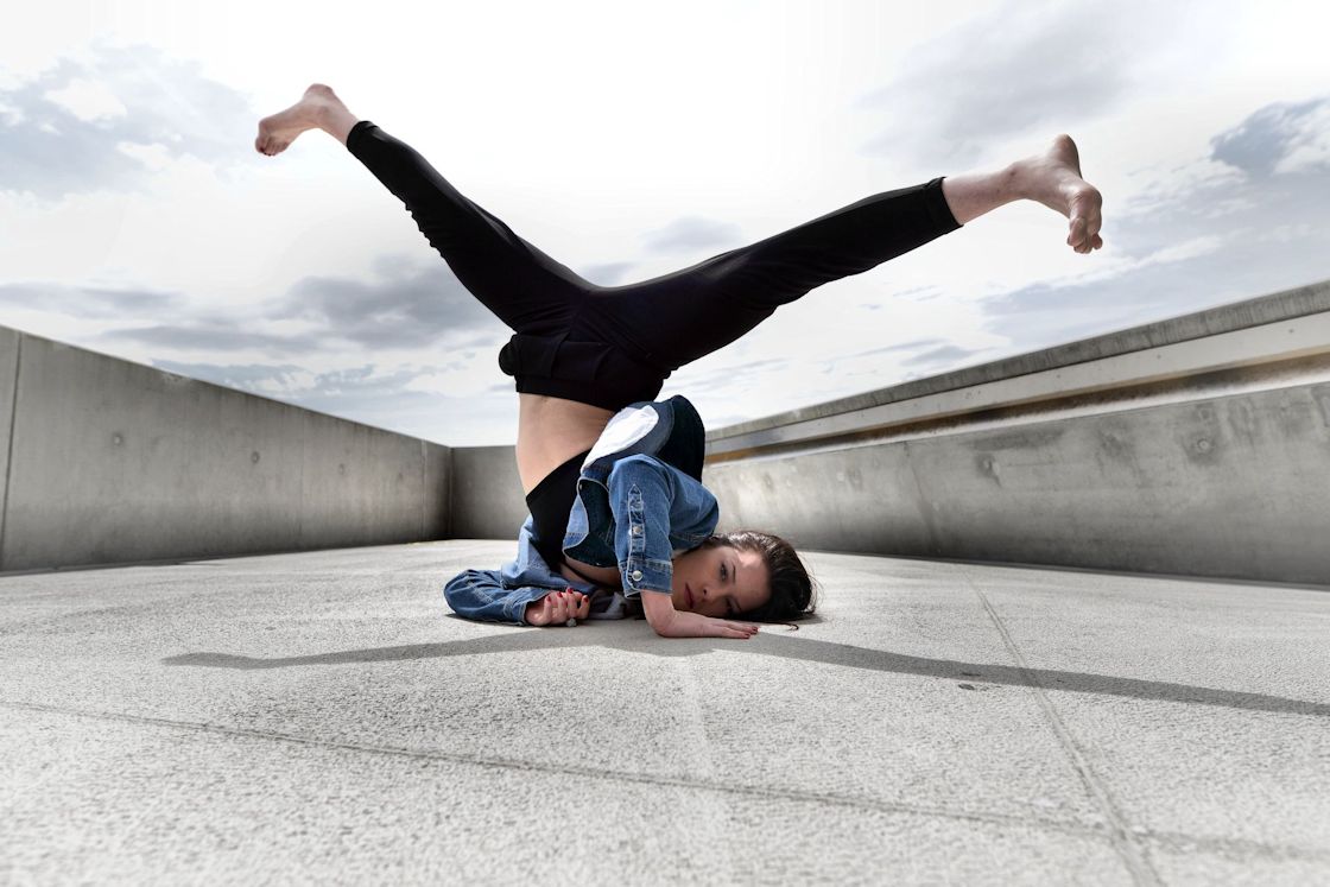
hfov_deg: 84.0
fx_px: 739
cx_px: 665
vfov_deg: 61.9
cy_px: 444
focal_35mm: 20
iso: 500
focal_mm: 20
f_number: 5.6
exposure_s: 1/2000
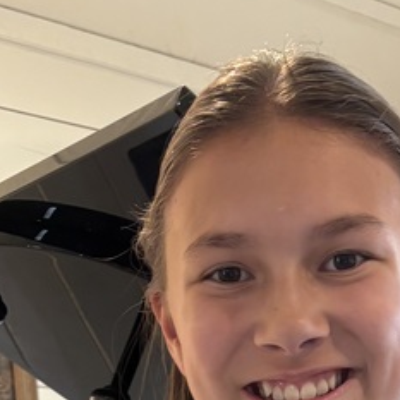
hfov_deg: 17.2
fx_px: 1320
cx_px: 240
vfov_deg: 14.6
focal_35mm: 101
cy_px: 771
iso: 160
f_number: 1.6
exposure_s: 1/42
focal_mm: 5.96
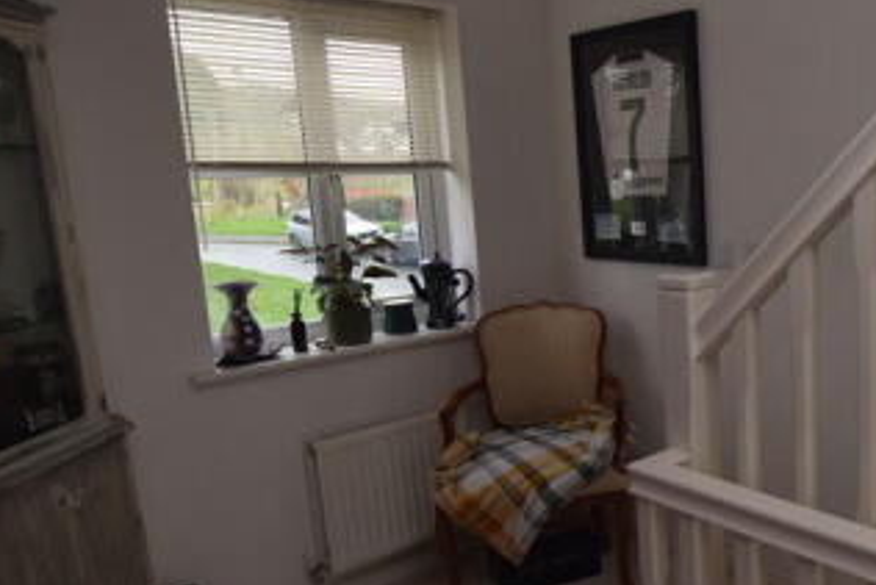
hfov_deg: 52.9
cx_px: 787
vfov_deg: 42.4
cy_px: 295
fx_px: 755
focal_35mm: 31
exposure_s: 1/60
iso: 560
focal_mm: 10
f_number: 3.5
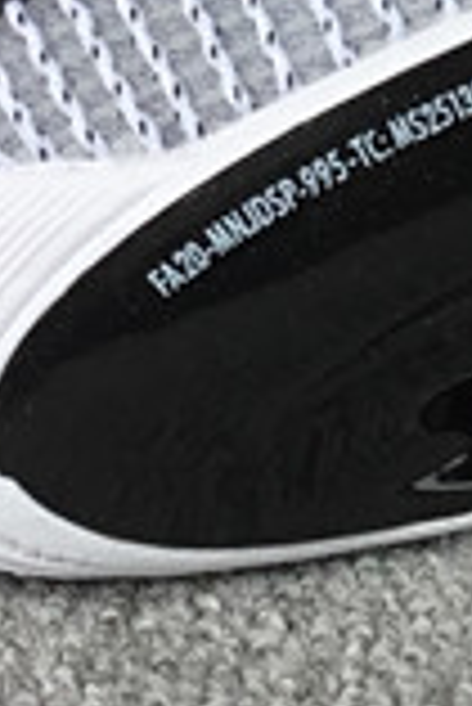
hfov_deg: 7.3
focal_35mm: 185
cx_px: 800
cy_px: -349
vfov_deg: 10.7
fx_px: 3630
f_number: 2.4
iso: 25
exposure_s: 1/174
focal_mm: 3.3
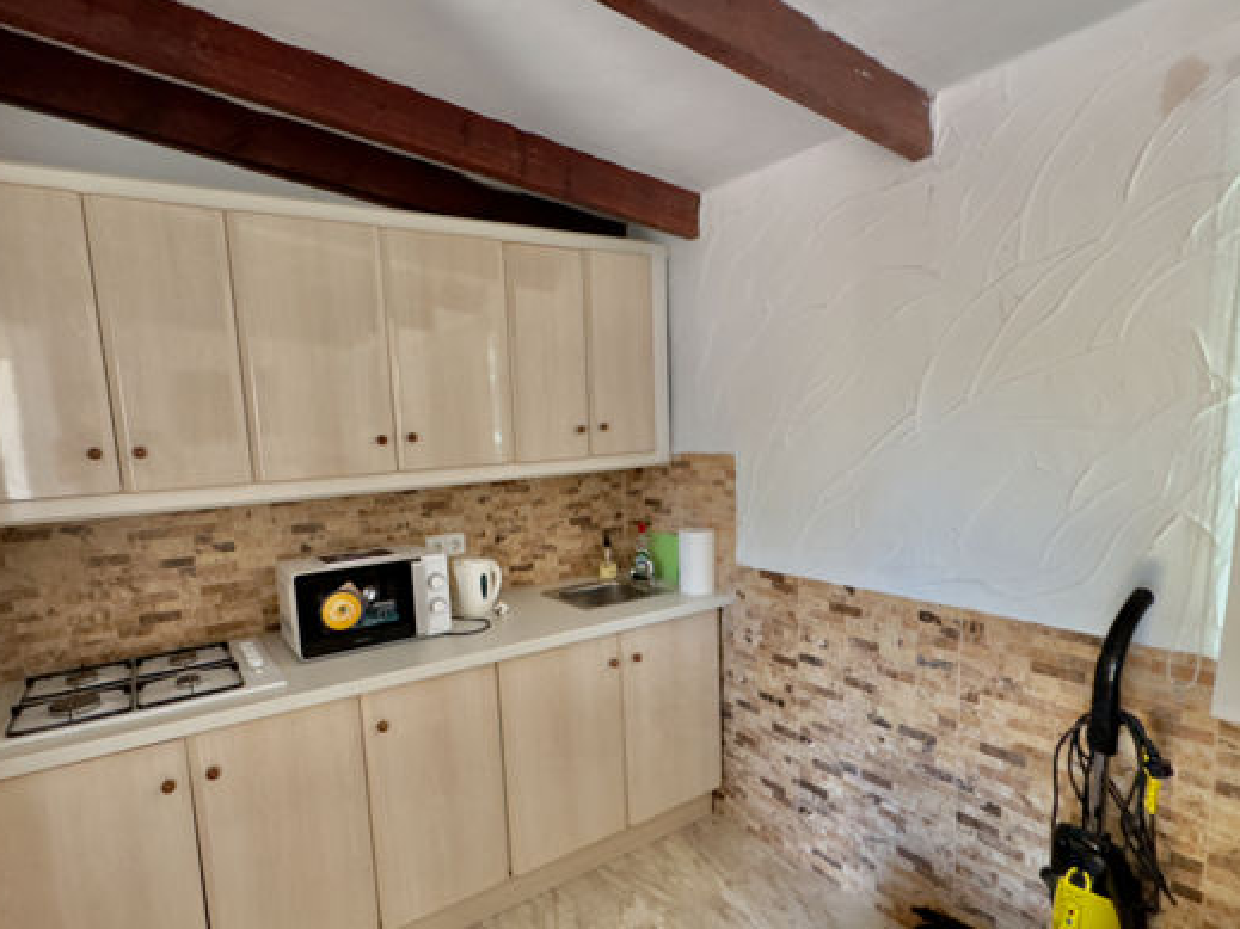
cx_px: 560
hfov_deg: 84.4
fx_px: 680
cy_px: 528
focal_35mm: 19
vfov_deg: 68.3
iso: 250
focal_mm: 2.22
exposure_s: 1/99
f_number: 2.2
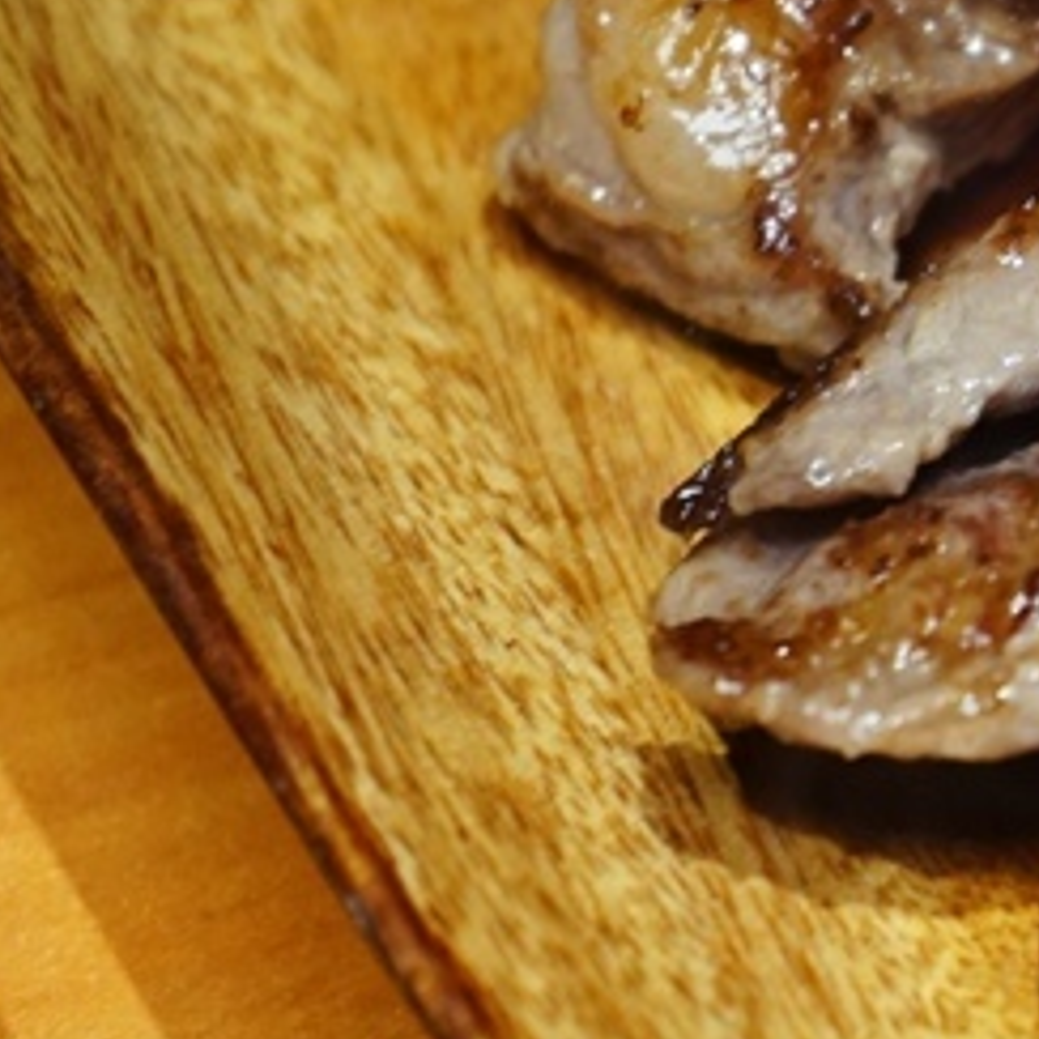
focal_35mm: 195
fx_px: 6622
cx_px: 1588
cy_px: 287
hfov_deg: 8.7
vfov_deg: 9.0
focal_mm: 70
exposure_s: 1/80
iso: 1600
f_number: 5.6
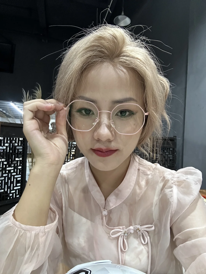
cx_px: 103
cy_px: 137
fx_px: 182
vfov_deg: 73.9
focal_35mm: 23
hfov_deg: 58.9
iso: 400
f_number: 1.9
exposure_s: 1/33
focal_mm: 2.69
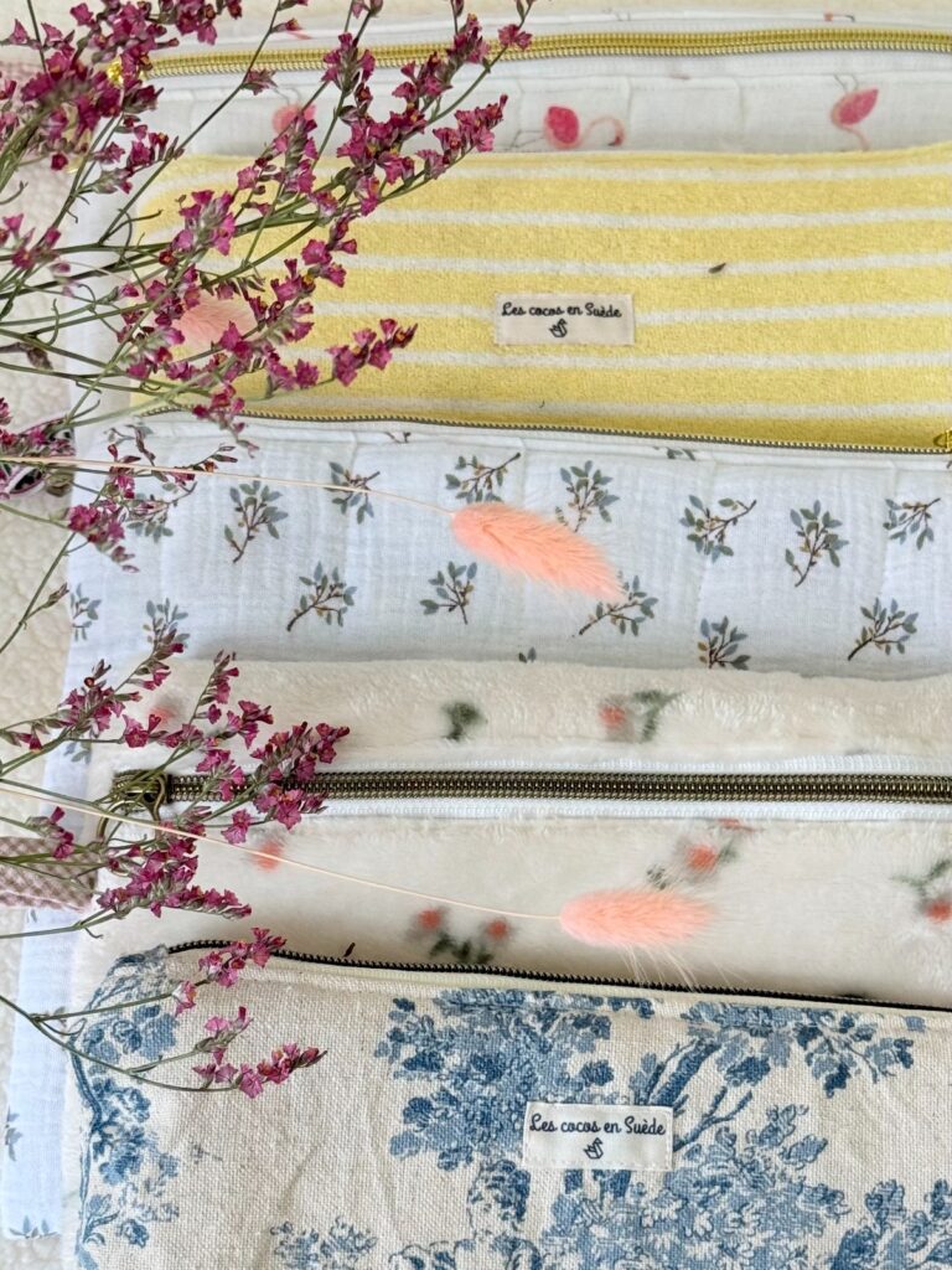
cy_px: 635
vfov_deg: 39.7
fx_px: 1760
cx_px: 476
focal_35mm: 48
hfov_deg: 30.3
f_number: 1.78
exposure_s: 1/121
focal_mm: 6.76
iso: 80
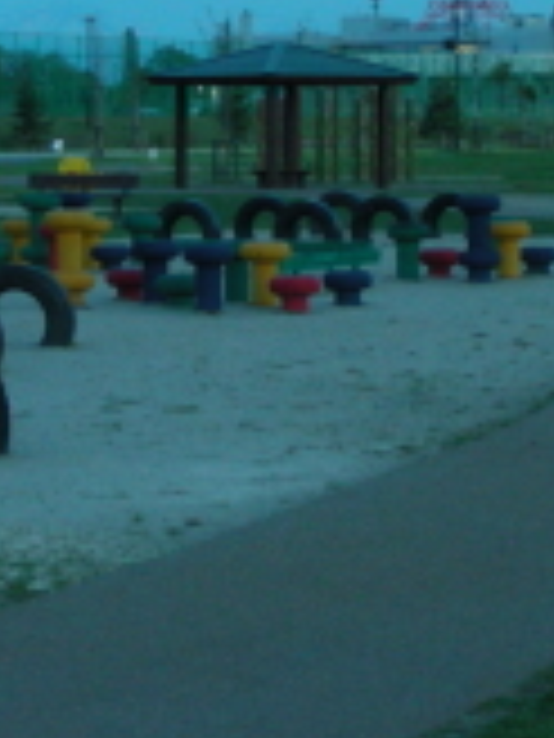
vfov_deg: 12.3
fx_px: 3393
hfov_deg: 9.3
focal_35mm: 159
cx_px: 468
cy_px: 11
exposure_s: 1/20
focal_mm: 9.7
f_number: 3.5
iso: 200
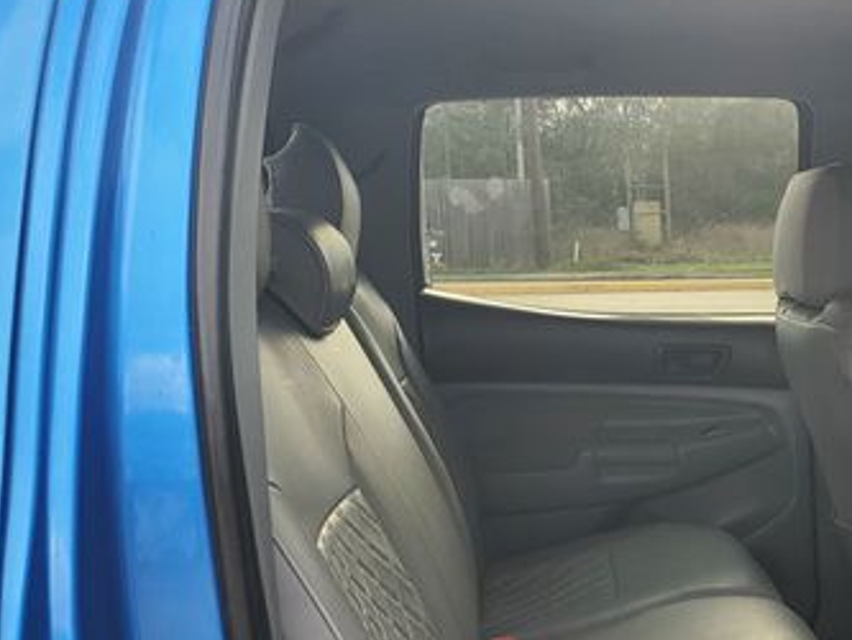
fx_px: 1231
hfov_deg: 37.0
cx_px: 670
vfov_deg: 28.6
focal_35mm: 50
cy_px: 497
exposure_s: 1/166
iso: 50
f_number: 2.4
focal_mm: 4.3
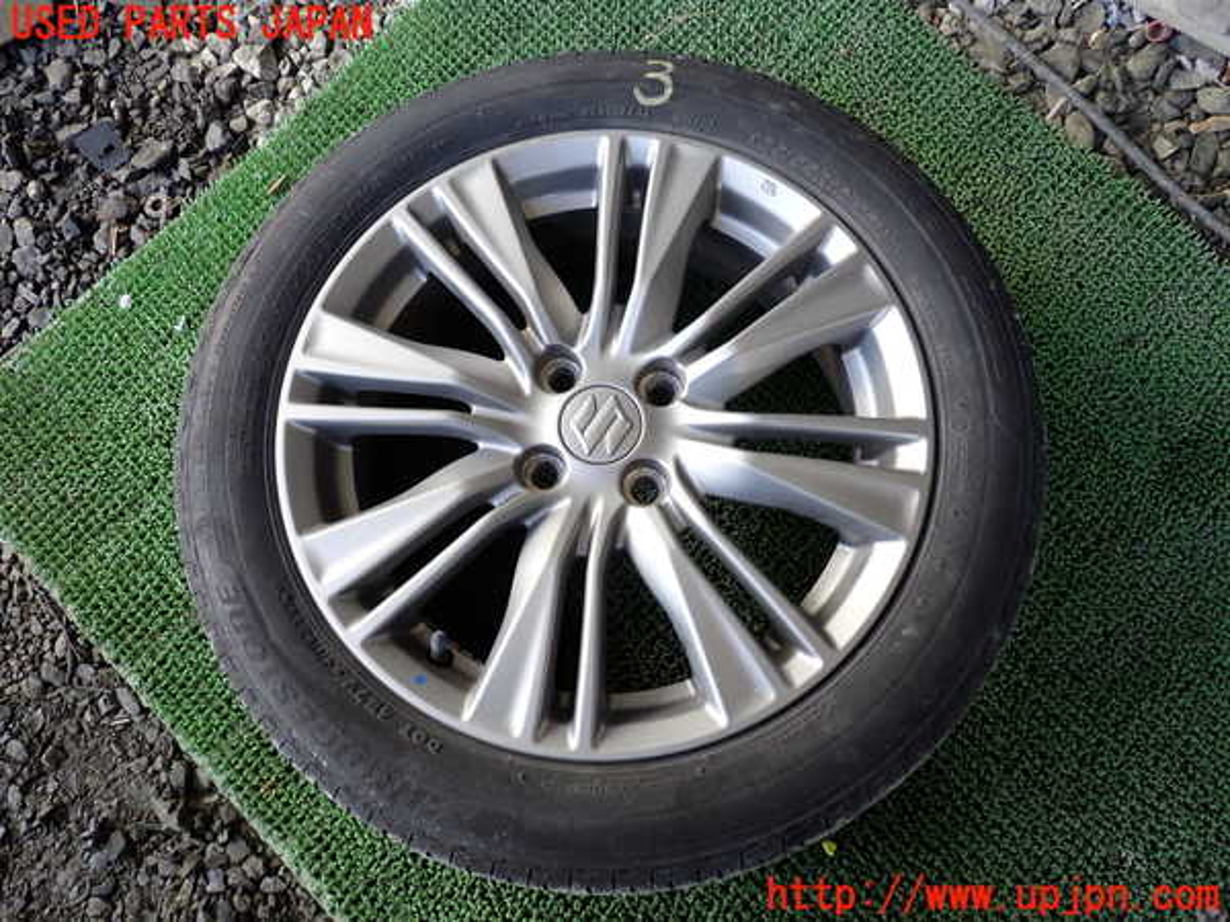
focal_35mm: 30
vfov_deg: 46.8
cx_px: 615
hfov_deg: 60.0
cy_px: 461
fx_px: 1066
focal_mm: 5.4
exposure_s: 1/100
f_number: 2.3
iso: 200
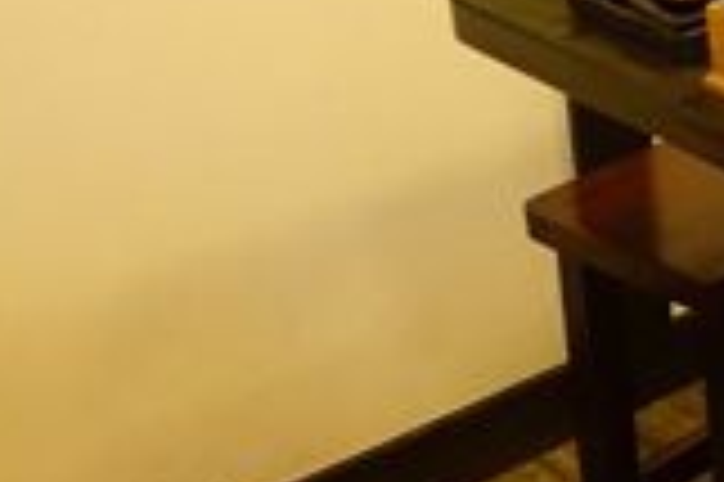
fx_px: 1949
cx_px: 1340
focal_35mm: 97
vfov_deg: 13.5
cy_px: -173
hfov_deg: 17.0
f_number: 1.8
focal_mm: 8.8
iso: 800
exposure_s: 1/13
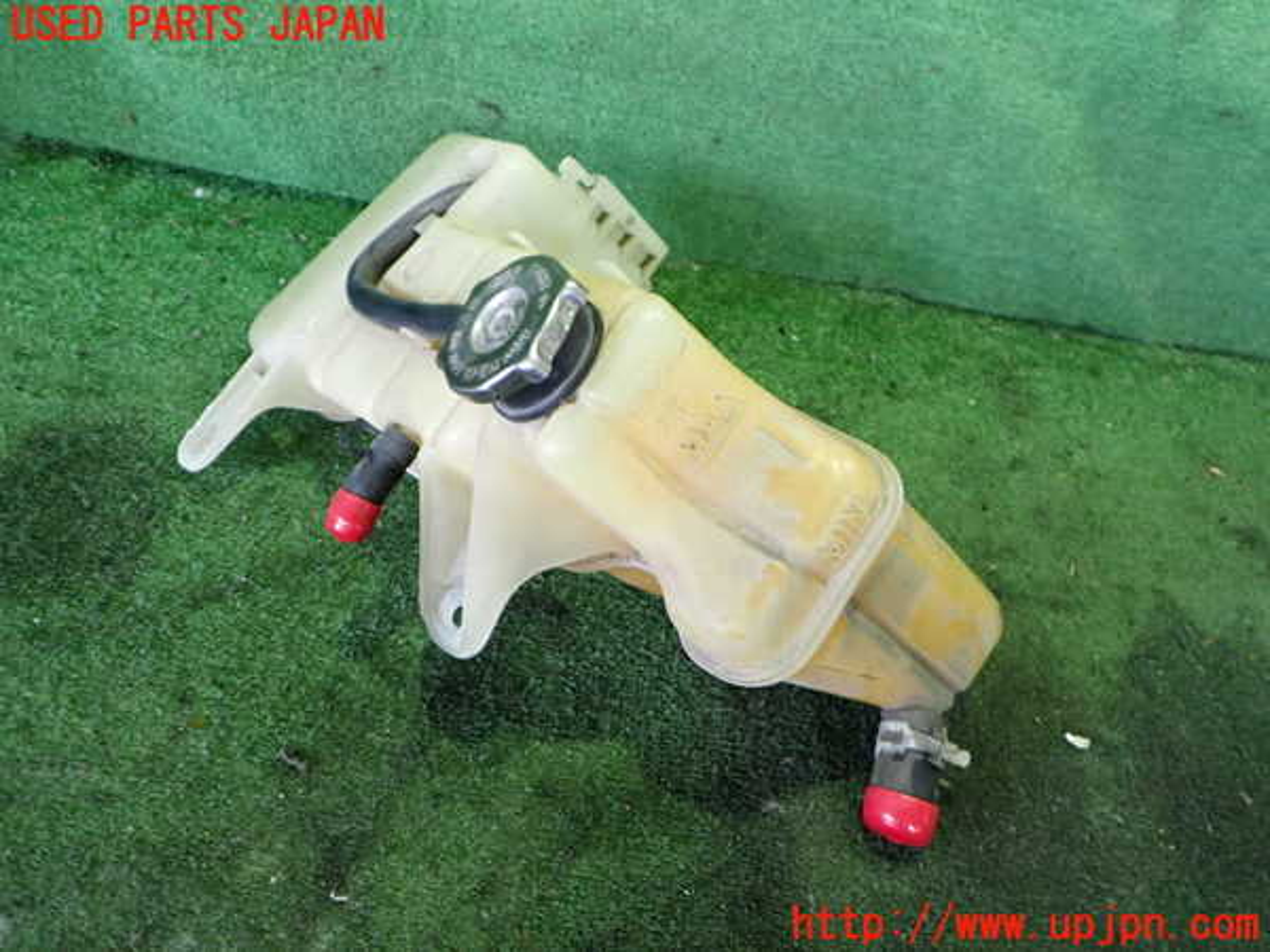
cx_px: 635
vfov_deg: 46.8
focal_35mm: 30
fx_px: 1101
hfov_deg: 60.0
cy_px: 476
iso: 400
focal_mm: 5.4
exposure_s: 1/30
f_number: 2.3
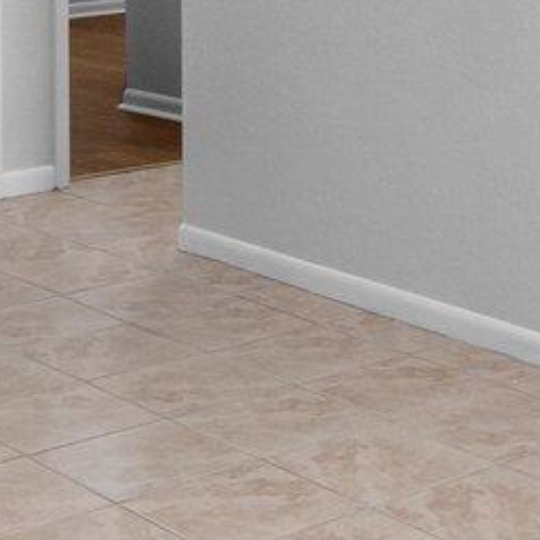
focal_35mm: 102
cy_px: -212
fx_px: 1800
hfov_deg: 16.9
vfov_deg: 16.0
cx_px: 443
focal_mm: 10
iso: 400
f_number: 8
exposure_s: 1/5
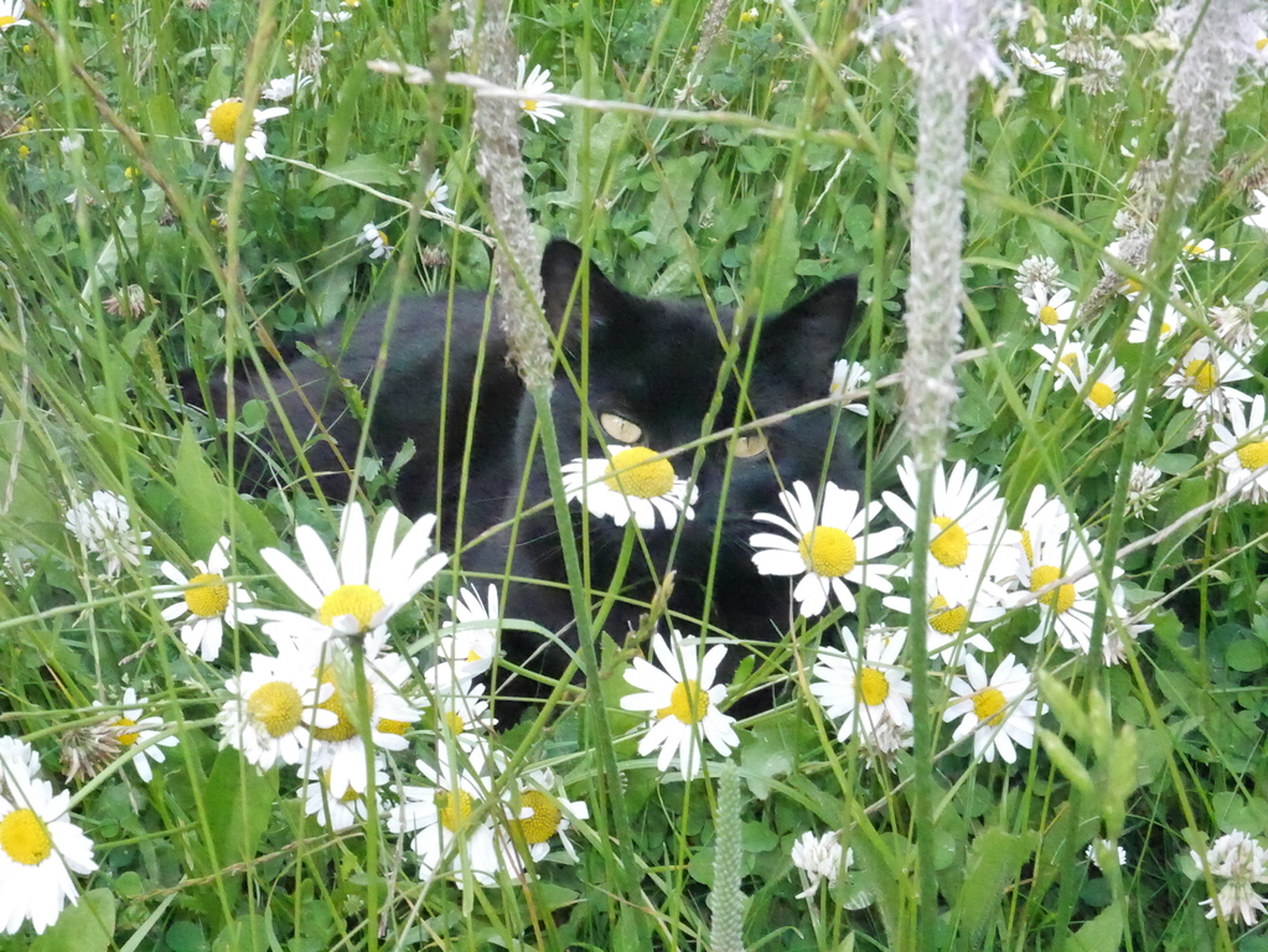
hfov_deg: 34.3
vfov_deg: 26.1
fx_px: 2052
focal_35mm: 56
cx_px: 634
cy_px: 476
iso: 12800
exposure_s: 1/160
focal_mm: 28
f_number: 20
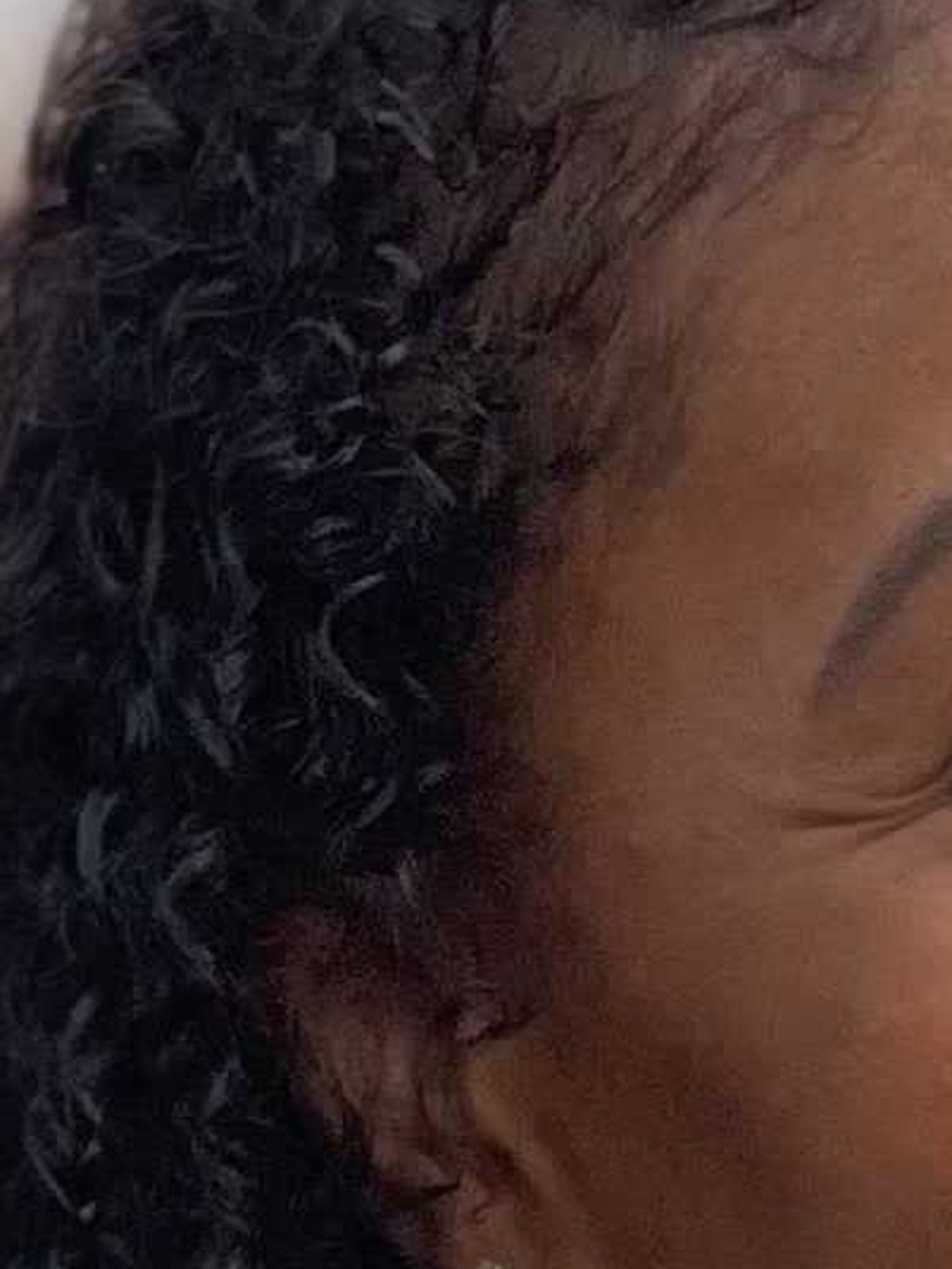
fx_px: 17741
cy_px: 2317
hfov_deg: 3.1
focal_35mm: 484
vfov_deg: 4.1
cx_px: 800
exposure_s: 1/121
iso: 200
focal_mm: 7.5
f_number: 2.2
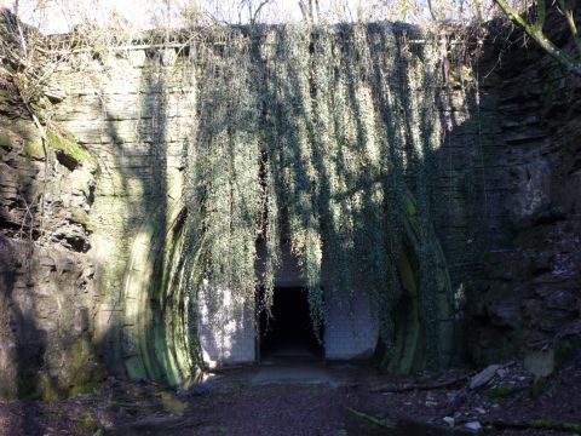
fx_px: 537
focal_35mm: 32
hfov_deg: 56.8
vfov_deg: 44.2
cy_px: 218
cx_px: 290
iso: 100
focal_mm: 5.2
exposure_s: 1/30
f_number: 3.3
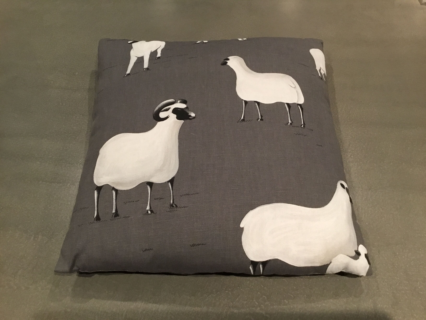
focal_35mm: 31
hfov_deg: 58.4
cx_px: 213
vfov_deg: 45.4
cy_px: 160
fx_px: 381
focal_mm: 3.3
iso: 160
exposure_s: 1/30
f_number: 2.4
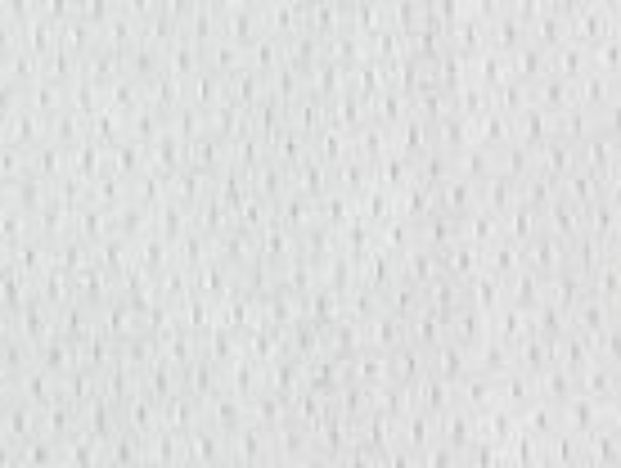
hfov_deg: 8.2
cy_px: 180
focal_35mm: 216
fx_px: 3882
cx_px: -1017
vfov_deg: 6.9
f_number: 1.8
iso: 20
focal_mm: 3.99
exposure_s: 1/103
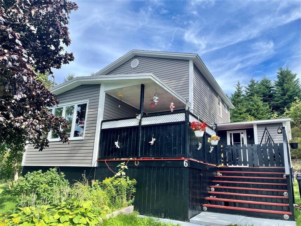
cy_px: 113
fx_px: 226
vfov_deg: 53.1
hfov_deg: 67.3
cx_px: 150
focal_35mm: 26
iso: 32
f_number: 1.6
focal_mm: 5.1
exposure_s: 1/2165
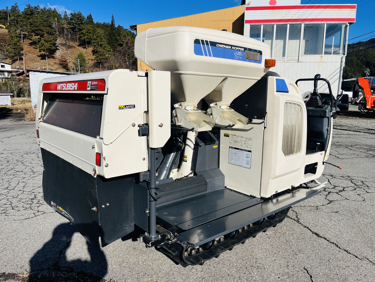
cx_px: 188
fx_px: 282
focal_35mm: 26
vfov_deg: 53.1
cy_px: 141
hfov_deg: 67.3
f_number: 1.6
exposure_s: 1/7353
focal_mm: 5.1
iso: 50
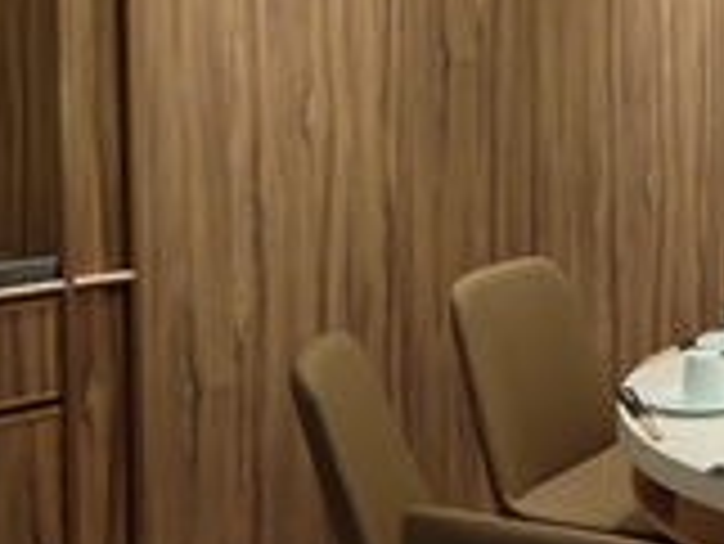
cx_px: 1039
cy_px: 83
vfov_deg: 16.3
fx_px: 1884
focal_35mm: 90
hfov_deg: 19.4
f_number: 1.8
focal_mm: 4.27
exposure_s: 1/100
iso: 217
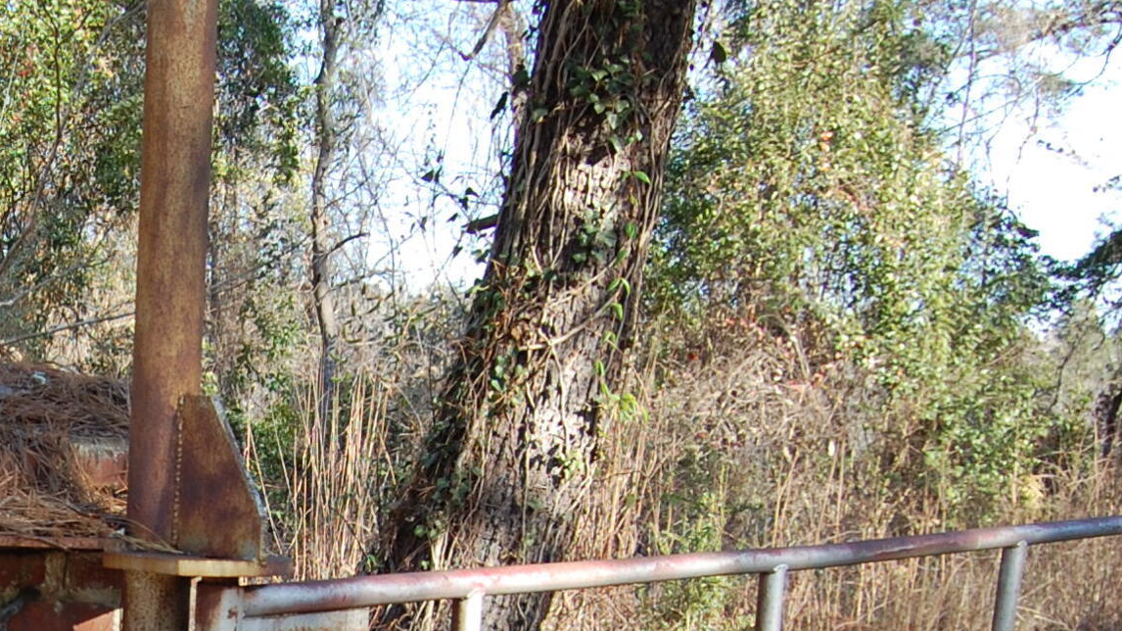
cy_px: 805
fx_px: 2201
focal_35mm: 74
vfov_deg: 15.6
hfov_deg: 26.7
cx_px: -48
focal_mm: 18
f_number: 5.6
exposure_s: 1/125
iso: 200
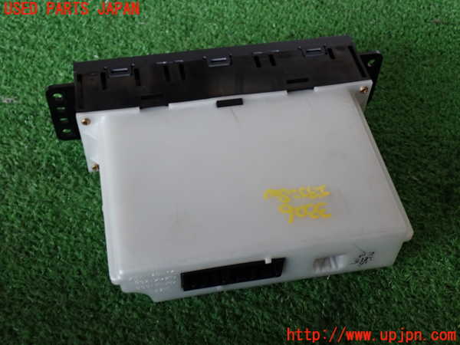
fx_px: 625
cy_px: 172
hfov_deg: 40.4
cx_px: 230
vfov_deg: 30.9
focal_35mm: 47
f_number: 3.1
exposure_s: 1/50
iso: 320
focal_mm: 8.4
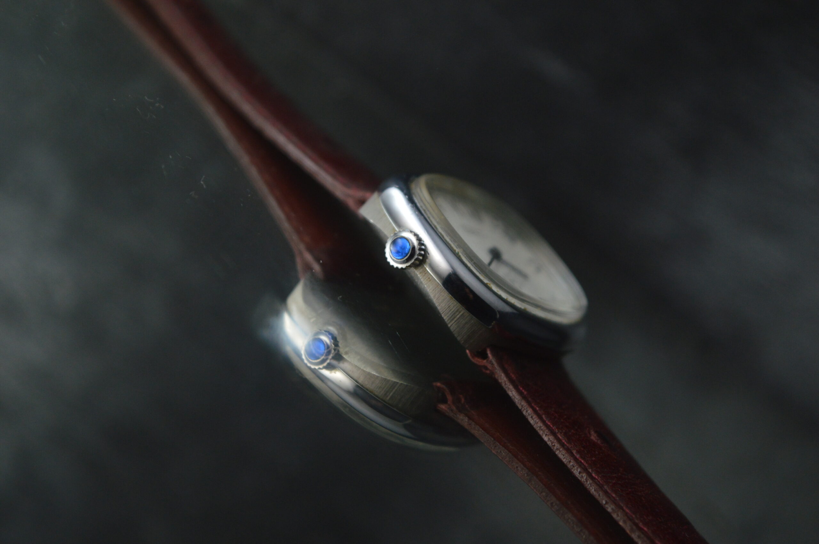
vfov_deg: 16.5
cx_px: 410
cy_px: 272
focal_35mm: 82
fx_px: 1875
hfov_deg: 24.6
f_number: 5.6
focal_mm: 55
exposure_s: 1/125
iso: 800
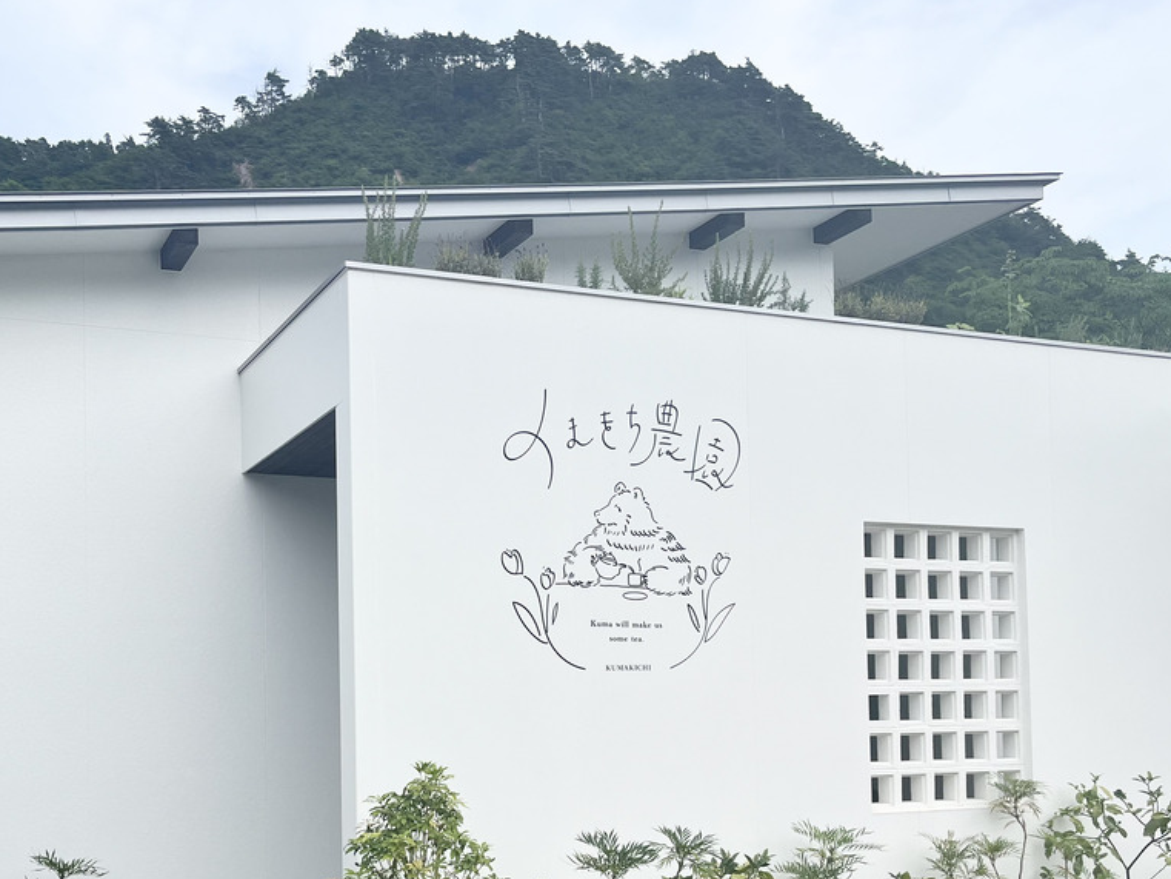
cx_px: 442
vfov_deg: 34.4
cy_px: 663
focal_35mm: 41
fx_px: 1387
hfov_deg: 45.4
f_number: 1.6
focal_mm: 5.1
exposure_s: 1/3745
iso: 50
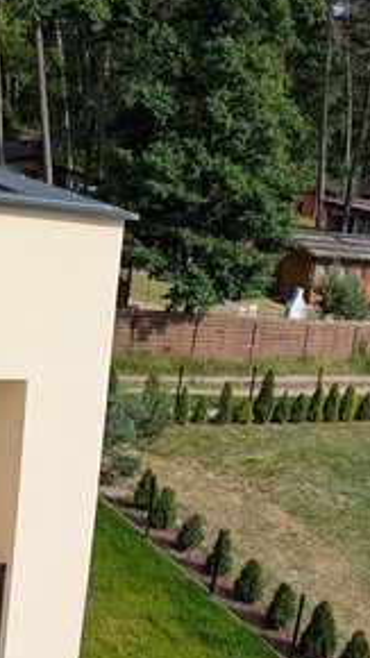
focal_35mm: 60
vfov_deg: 33.5
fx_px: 1047
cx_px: 266
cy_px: 556
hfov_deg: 19.9
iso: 22
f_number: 1.68
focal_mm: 6.9
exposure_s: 1/1095
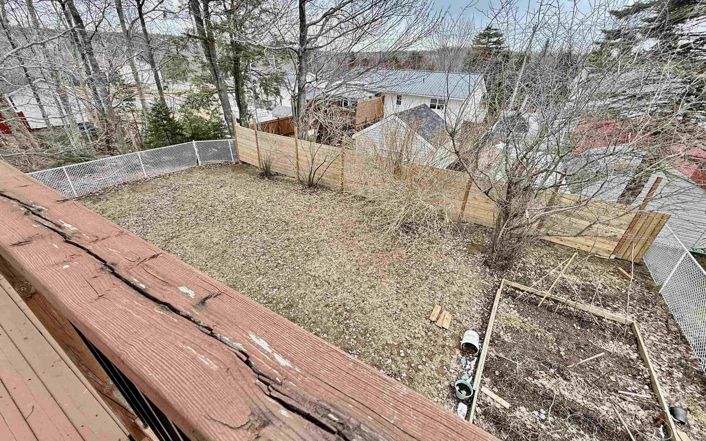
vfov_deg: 74.8
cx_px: 351
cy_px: 228
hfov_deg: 101.5
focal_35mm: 15
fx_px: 289
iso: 64
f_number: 2.2
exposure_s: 1/166
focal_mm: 2.22
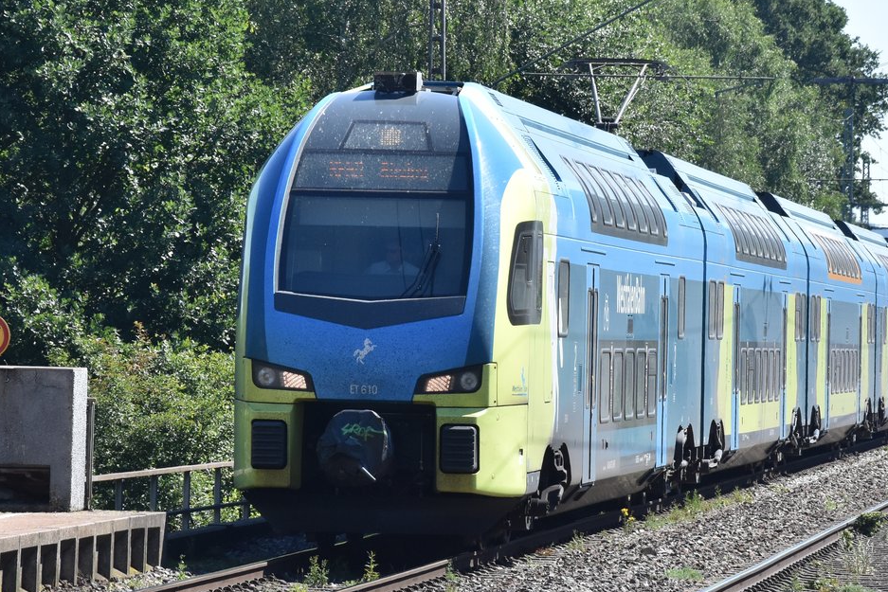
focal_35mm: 202
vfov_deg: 6.8
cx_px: 489
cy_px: 268
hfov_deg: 10.2
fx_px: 4974
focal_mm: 105
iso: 720
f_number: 8
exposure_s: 1/1000
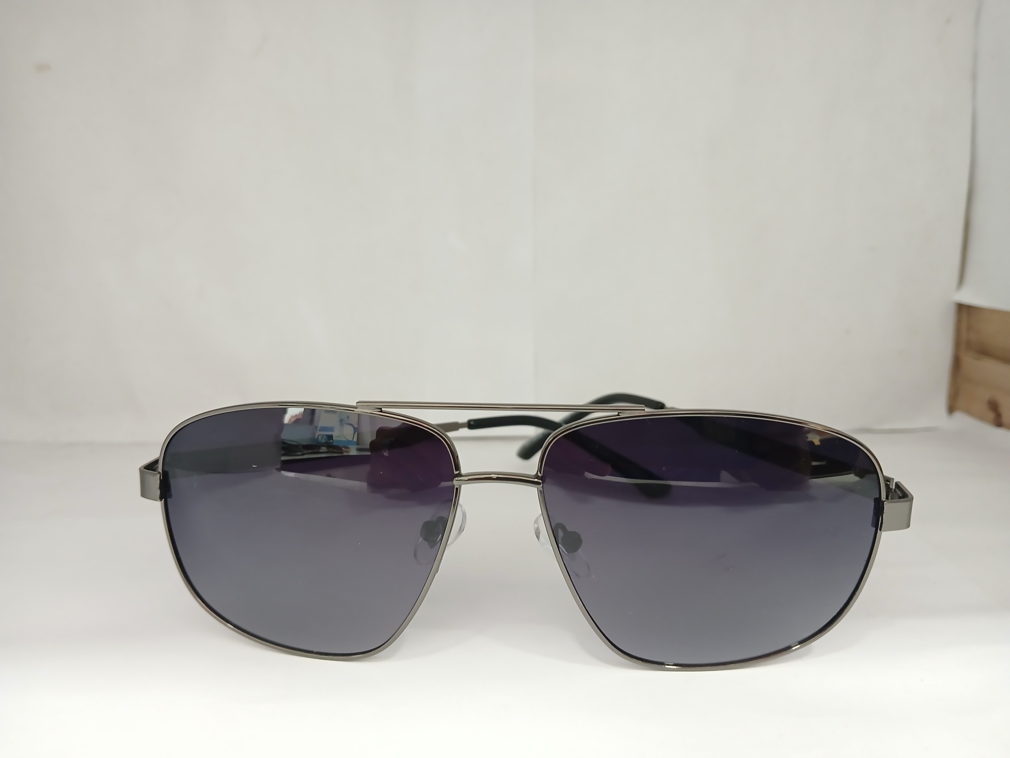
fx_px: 759
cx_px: 505
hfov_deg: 67.3
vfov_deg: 53.1
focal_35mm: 26
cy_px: 379
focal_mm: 3.98
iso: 250
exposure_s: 1/33.3
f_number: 1.8
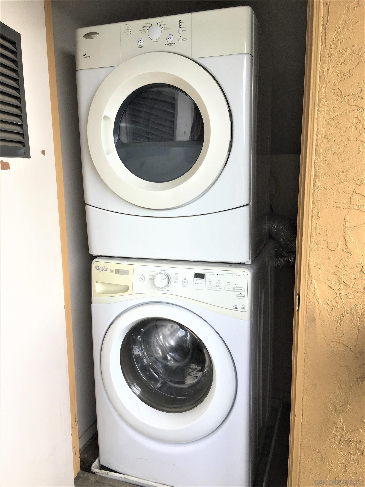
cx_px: 182
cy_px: 244
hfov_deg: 48.2
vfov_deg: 61.7
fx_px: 408
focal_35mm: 29
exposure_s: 1/120
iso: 32
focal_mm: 4.15
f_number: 2.2
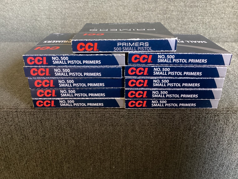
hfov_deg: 58.3
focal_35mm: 31
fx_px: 213
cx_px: 119
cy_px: 90
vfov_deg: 45.4
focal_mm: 3.3
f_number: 2.4
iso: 400
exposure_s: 1/25
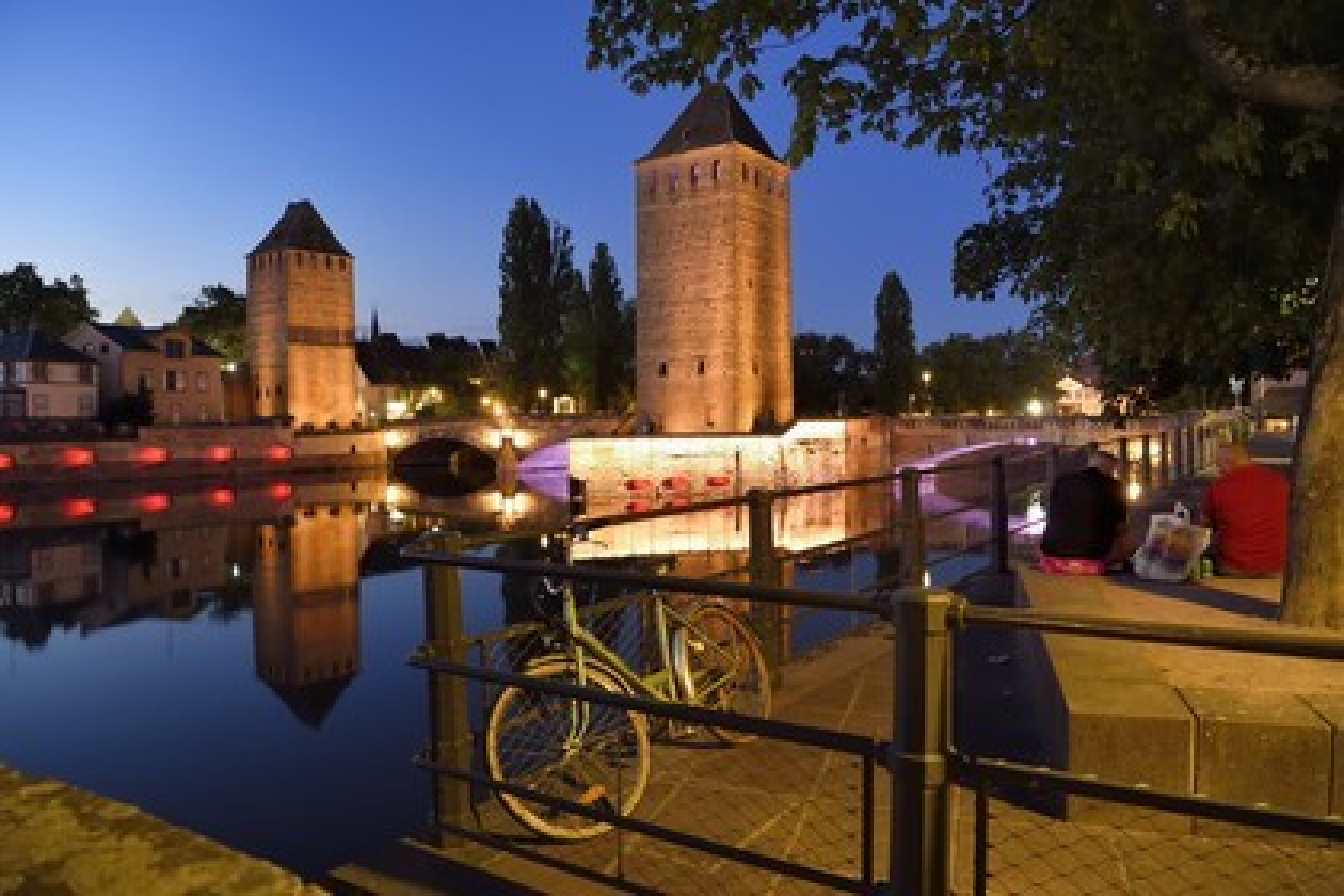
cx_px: 672
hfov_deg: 73.7
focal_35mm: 24
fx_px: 896
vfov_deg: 53.1
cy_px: 448
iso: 1600
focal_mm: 24
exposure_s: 1/3.33
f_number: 5.6
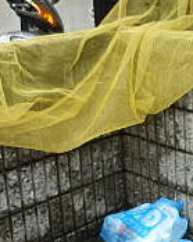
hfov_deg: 16.7
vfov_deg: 22.2
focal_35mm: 86
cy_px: 106
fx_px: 615
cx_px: 261
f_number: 3
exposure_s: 1/80
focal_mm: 4.2
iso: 80
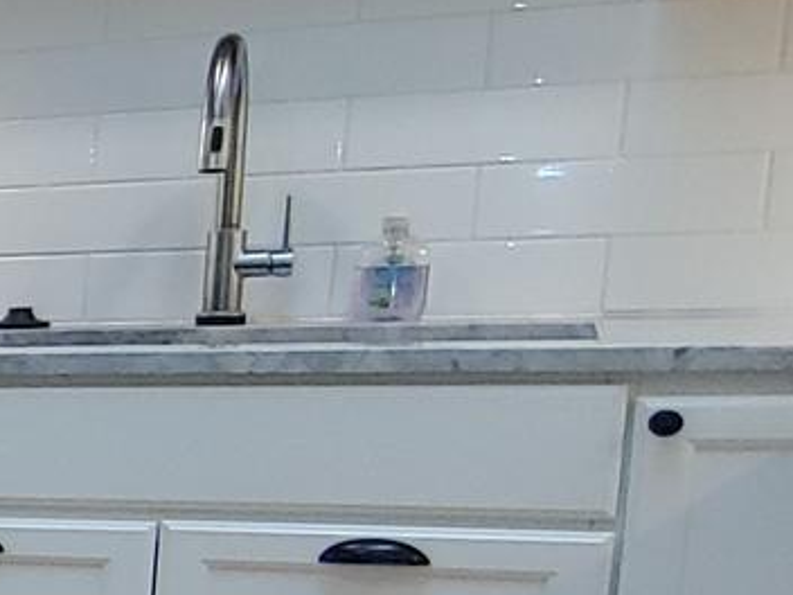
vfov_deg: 15.3
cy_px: 710
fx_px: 2130
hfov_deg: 12.5
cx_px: -1406
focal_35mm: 93
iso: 100
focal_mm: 2.18
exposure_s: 1/30
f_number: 1.9
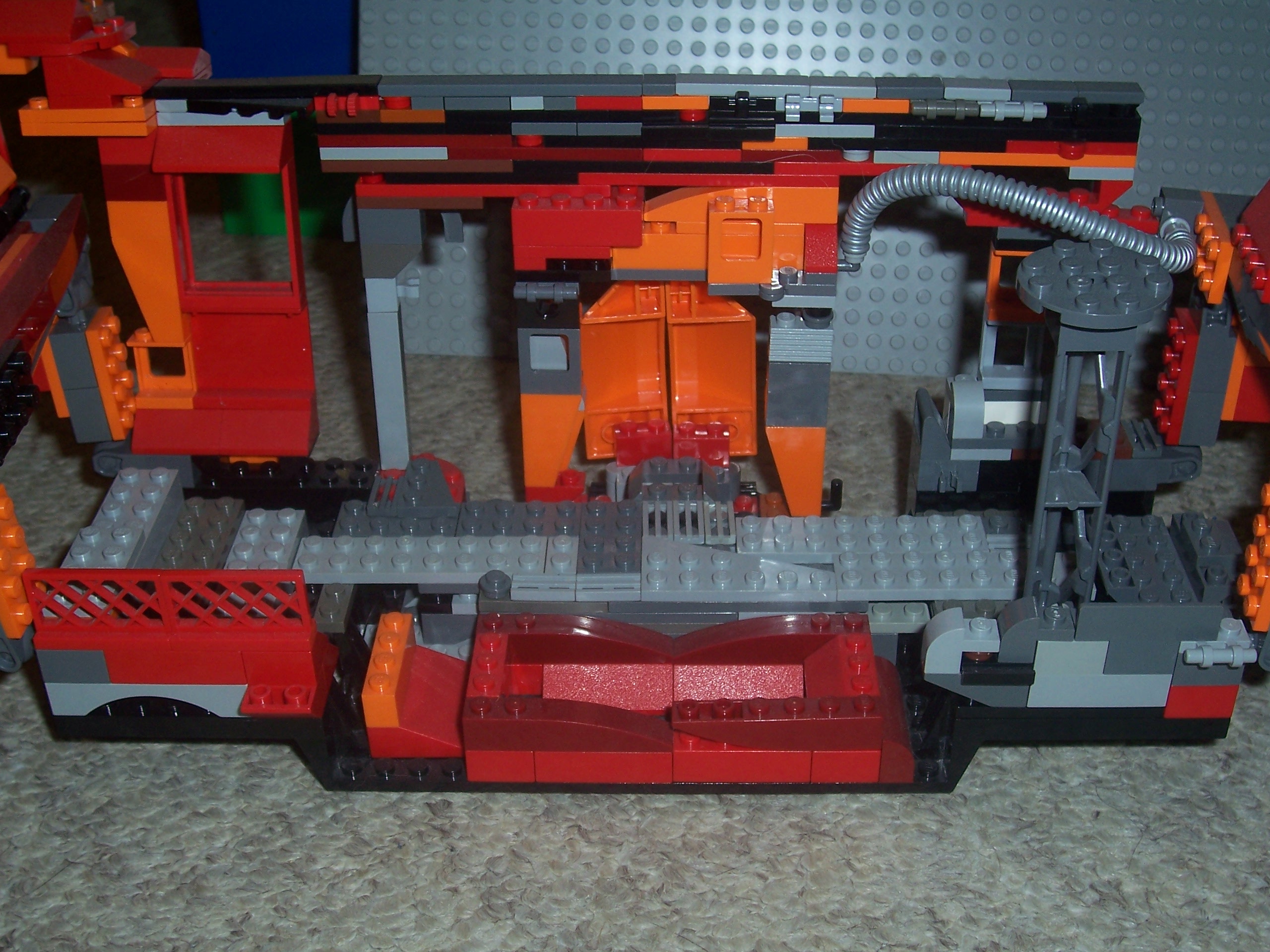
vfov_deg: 34.3
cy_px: 476
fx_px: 1541
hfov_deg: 44.8
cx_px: 635
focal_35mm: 42
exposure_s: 1/60
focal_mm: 7
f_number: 3
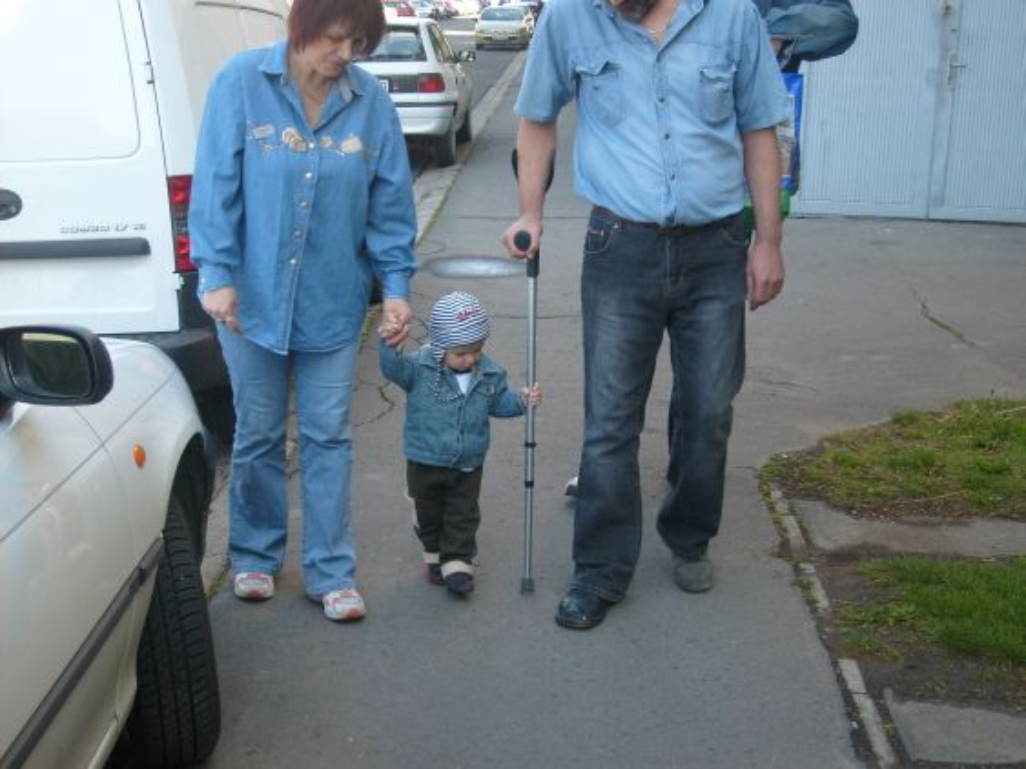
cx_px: 513
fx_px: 1541
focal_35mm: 52
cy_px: 384
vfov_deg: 28.0
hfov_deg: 36.8
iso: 80
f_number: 3.3
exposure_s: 1/125
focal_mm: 8.7
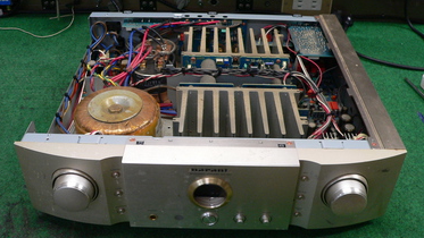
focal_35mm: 40
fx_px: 450
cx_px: 210
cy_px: 113
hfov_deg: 50.5
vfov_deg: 29.7
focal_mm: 6
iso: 200
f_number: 2.8
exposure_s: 1/25
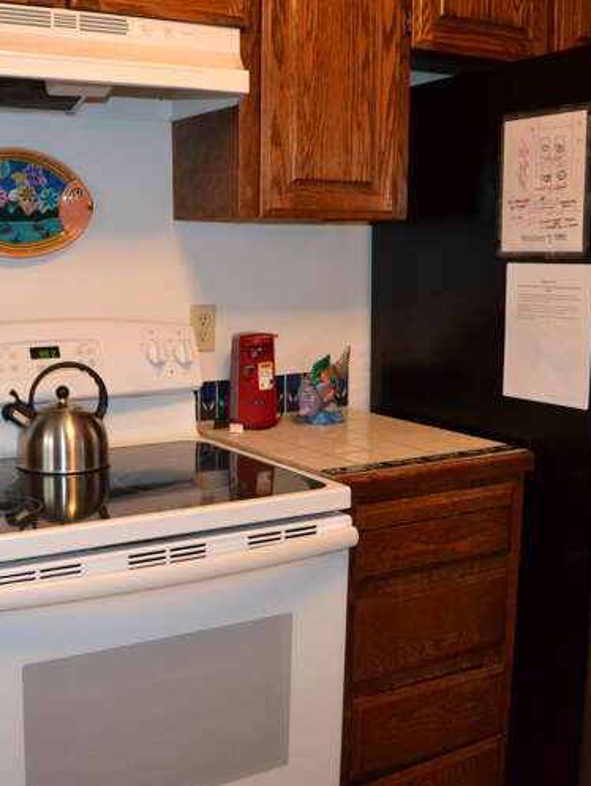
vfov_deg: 46.8
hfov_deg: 35.4
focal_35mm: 40
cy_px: 391
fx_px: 910
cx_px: 164
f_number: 3.5
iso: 2000
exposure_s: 1/60
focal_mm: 18
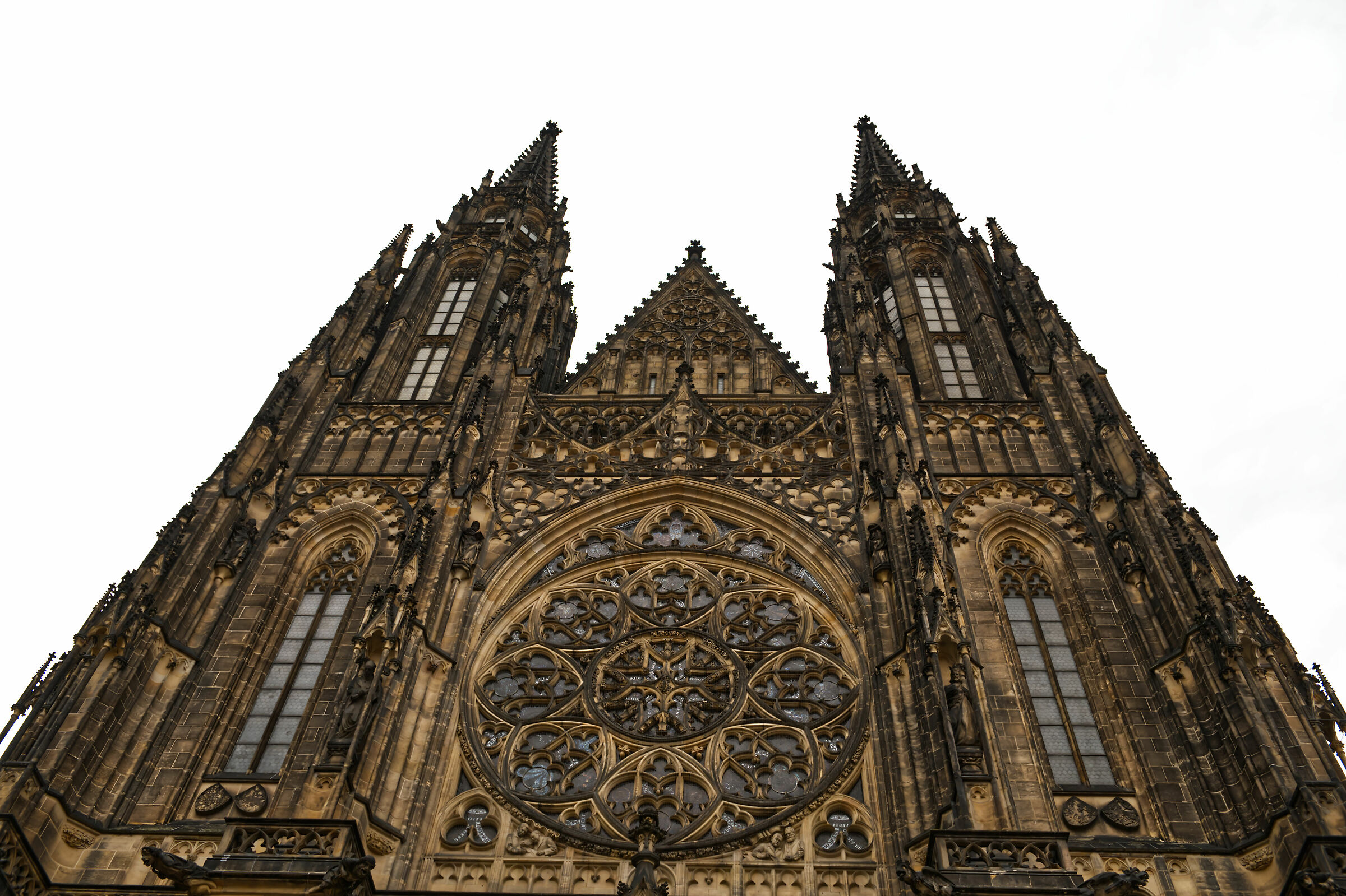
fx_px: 1196
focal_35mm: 32
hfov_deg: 58.7
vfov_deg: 41.1
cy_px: 448
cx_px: 673
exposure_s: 1/800
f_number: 5.6
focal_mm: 32
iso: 500
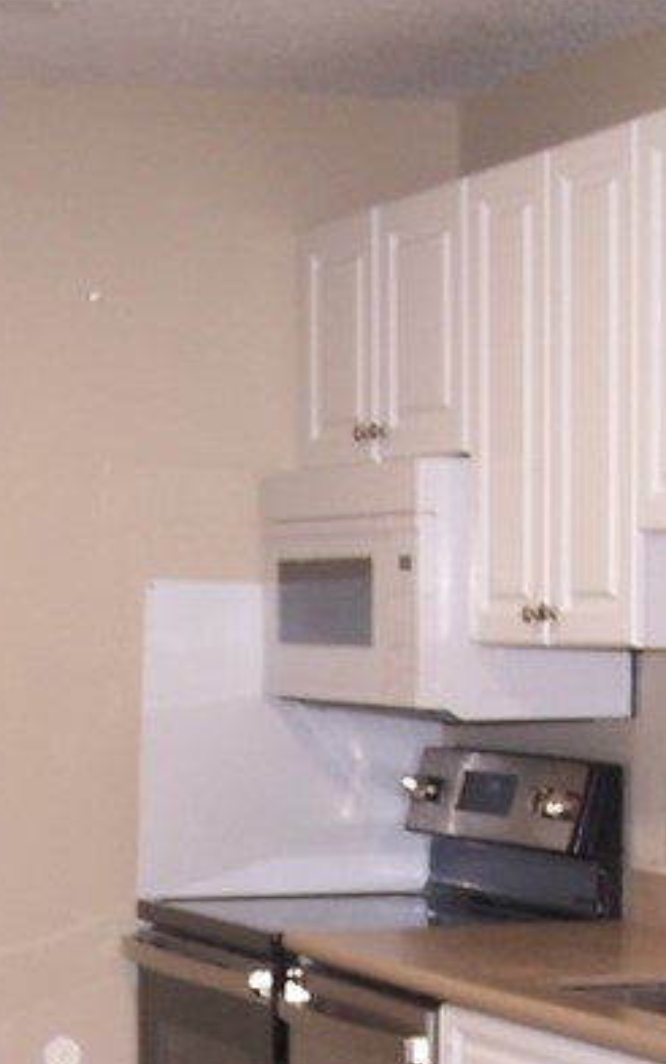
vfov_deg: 19.5
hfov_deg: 12.5
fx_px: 3046
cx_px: 222
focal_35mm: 105
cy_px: 950
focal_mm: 6.3
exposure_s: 1/60
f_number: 2.8
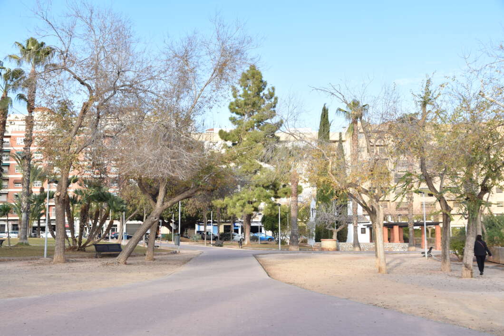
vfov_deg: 34.2
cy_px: 168
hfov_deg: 49.5
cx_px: 252
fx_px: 546
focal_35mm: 39
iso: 100
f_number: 5.6
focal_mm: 26
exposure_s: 1/100
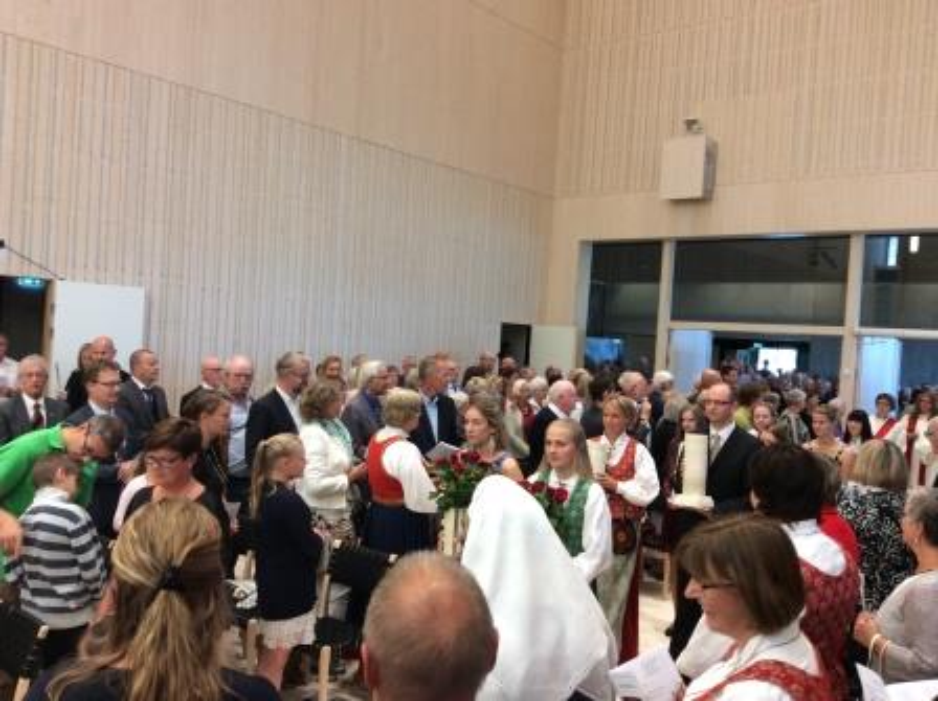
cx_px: 469
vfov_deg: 44.1
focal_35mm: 32
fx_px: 866
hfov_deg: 56.9
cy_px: 350
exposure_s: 1/24
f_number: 2.4
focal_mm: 3.3
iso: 50
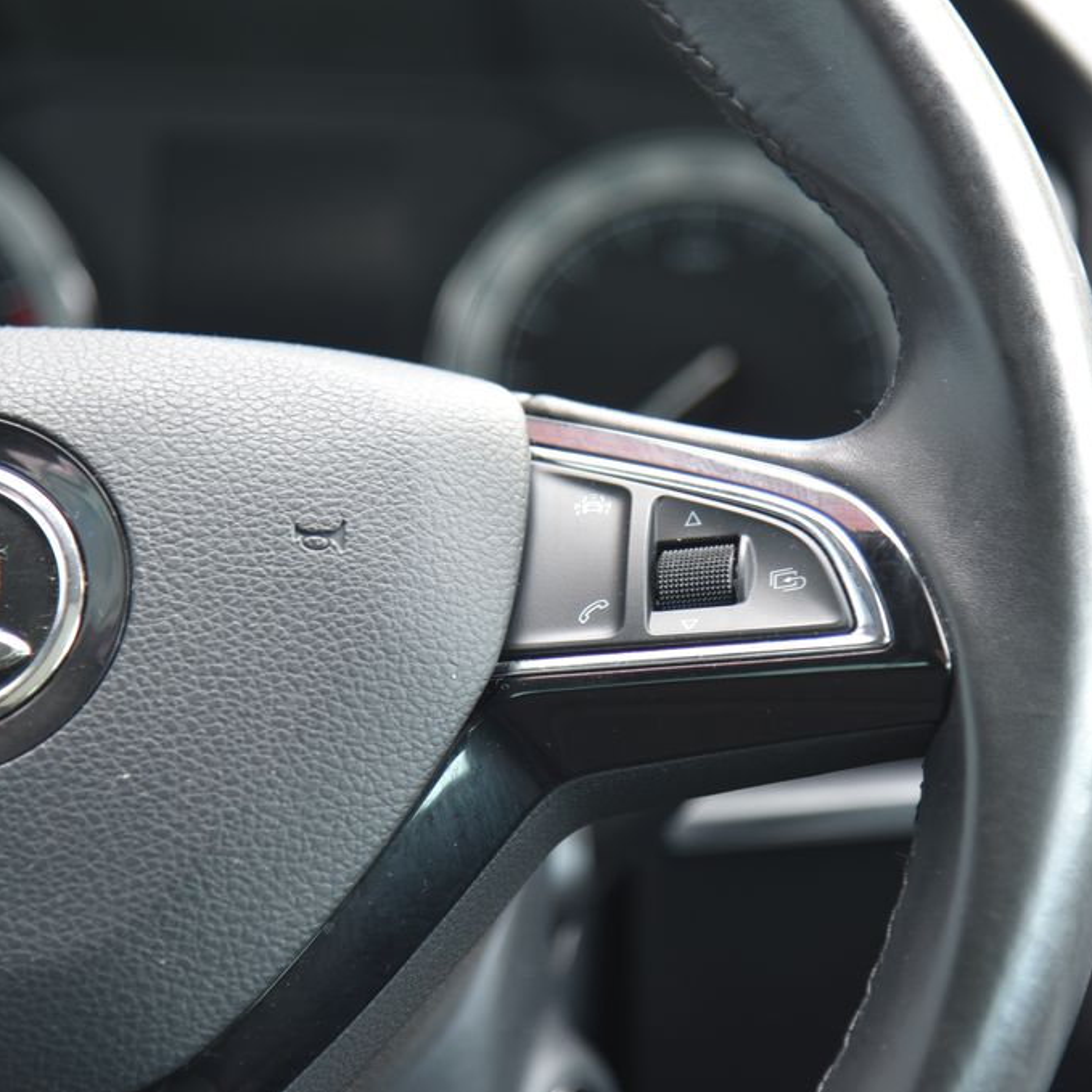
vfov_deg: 11.3
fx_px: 5496
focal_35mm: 154
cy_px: 547
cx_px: 664
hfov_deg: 11.3
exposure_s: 1/30
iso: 500
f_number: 4
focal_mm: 120
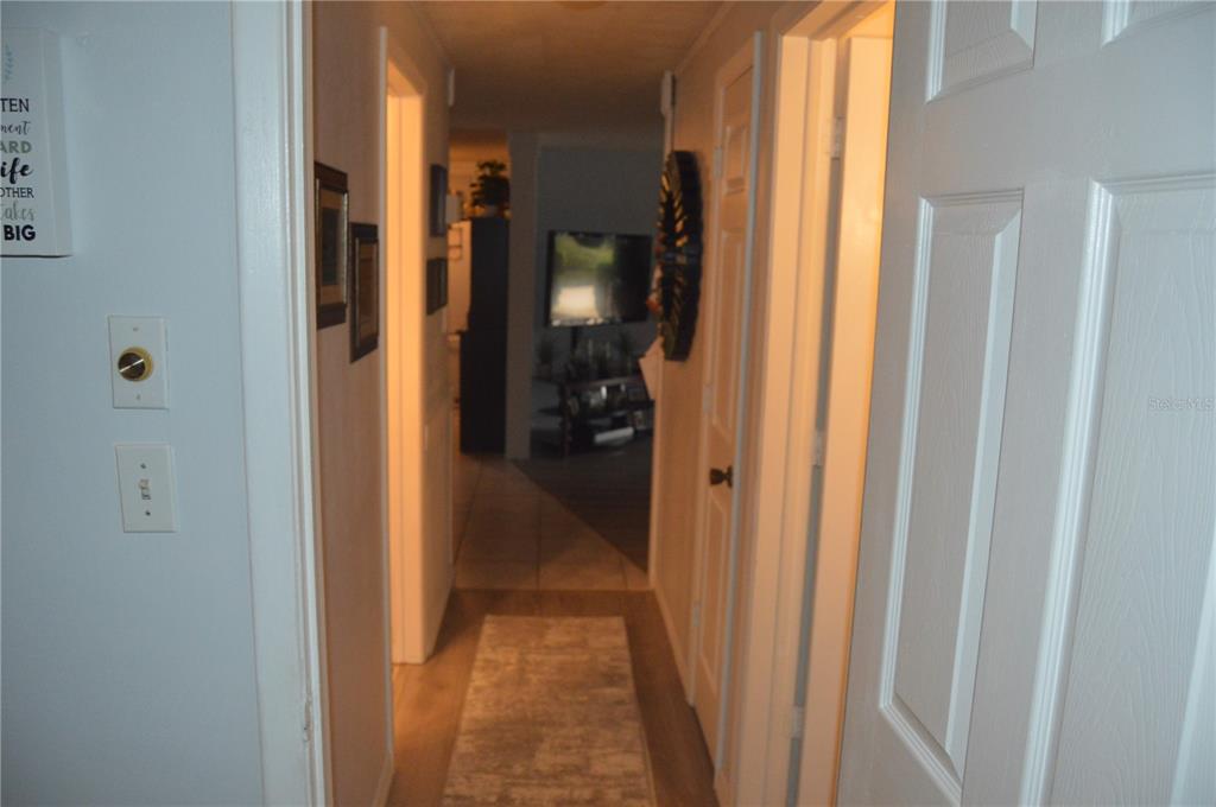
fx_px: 911
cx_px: 608
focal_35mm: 27
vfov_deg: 47.8
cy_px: 404
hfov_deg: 67.4
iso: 1800
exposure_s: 1/60
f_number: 3.5
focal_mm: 18
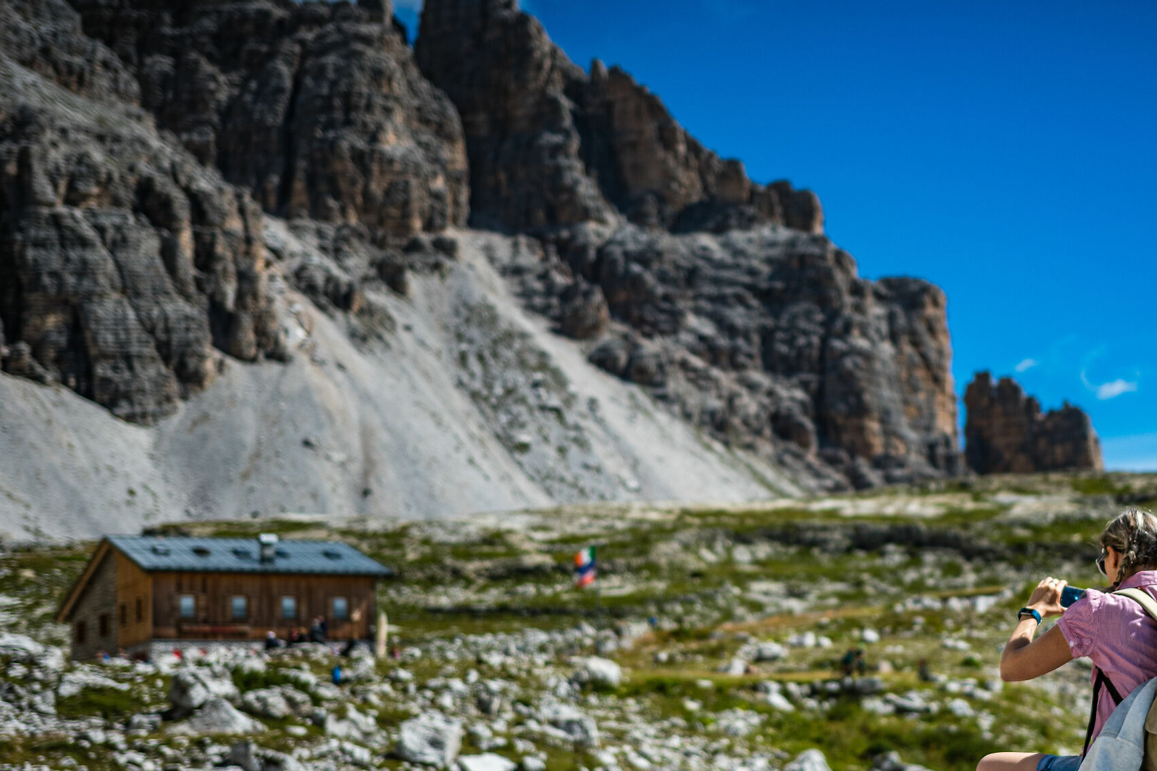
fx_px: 2346
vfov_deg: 18.6
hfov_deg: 27.5
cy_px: 510
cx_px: 792
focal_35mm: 73
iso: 100
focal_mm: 35
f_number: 1.8
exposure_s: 1/6400
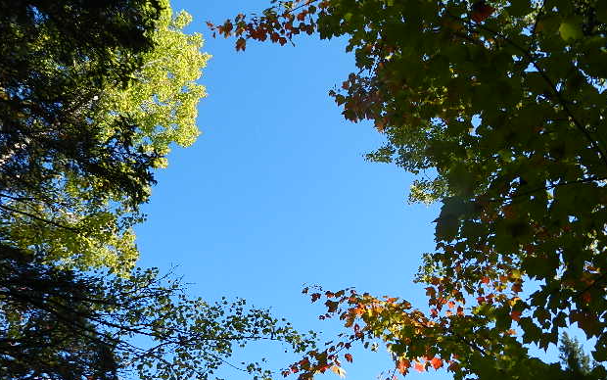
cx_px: 308
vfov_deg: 36.3
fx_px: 579
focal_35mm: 35
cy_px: 212
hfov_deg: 55.3
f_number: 3.7
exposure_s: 1/640
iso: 160
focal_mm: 5.6
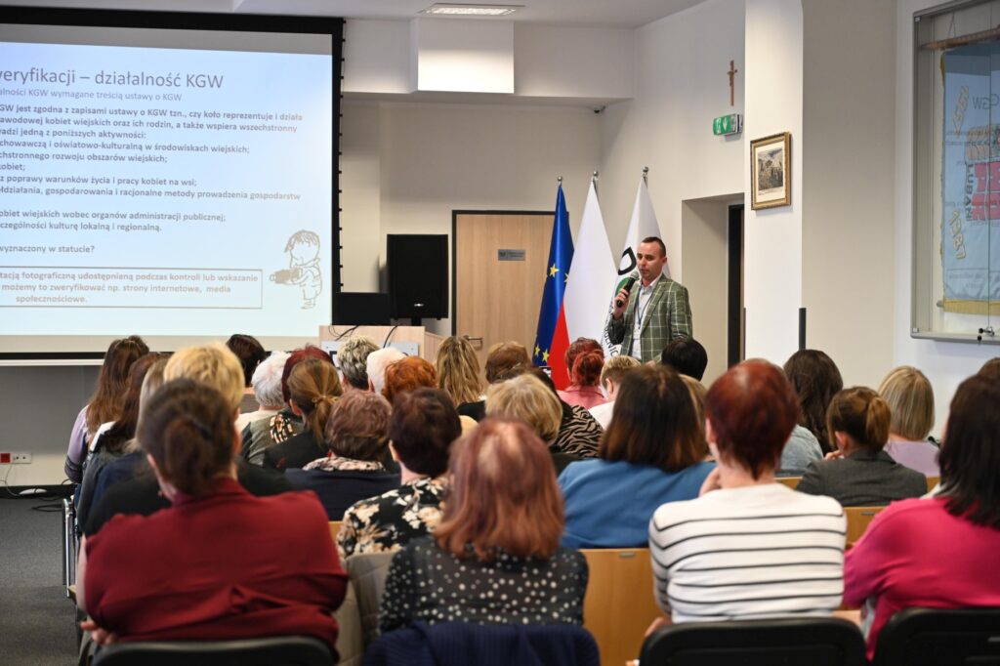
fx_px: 1944
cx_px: 500
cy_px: 333
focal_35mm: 70
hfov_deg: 28.9
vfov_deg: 19.4
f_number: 4
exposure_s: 1/125
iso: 1250
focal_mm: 70
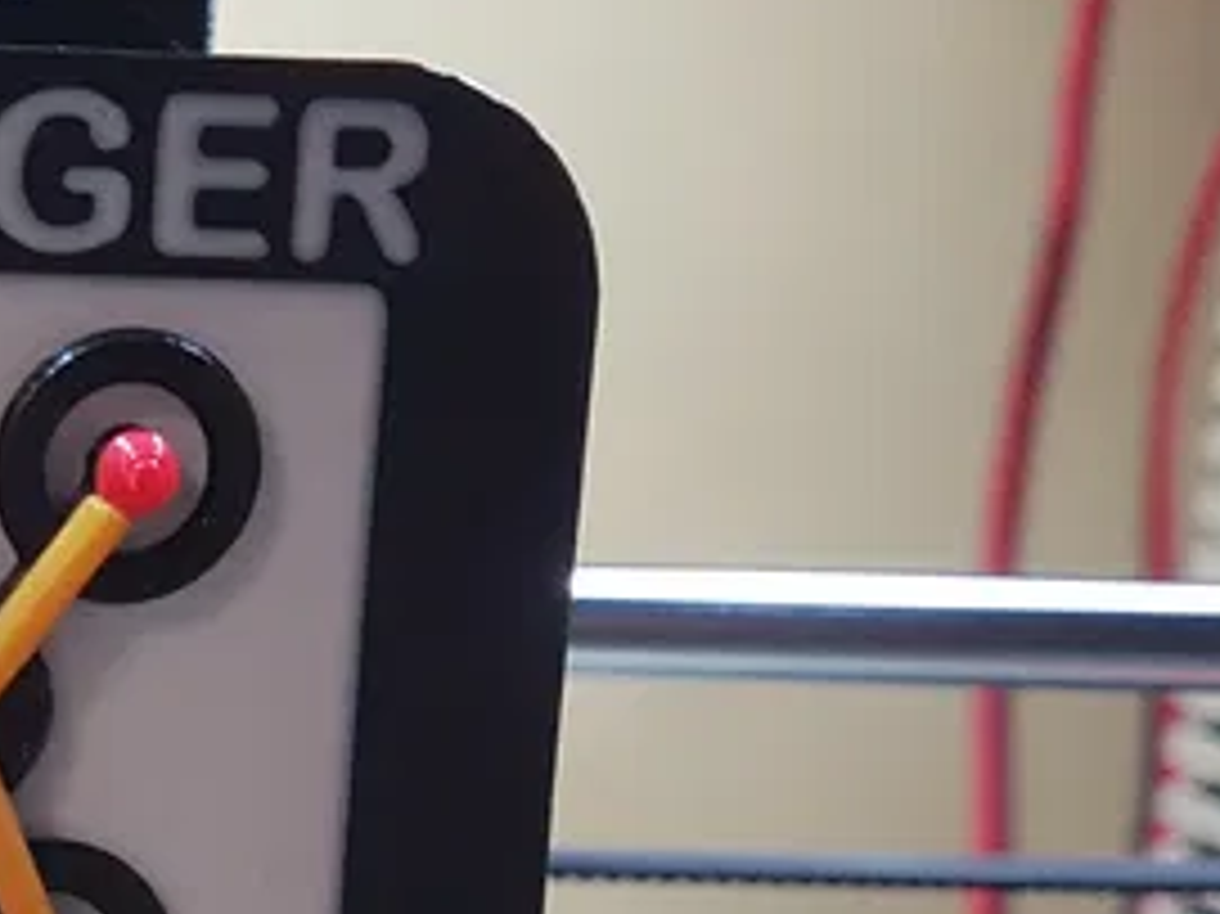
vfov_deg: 18.3
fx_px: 2818
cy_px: 673
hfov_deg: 22.5
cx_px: -250
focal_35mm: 80
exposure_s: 1/30
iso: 160
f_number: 1.7
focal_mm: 4.2
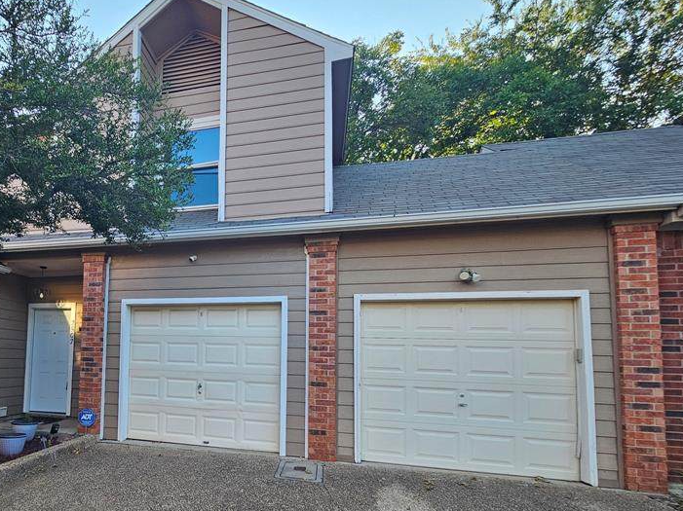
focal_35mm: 19
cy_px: 331
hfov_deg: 80.0
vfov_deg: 67.2
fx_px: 375
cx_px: 196
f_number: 2.2
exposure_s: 1/235
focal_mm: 2.2
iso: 50
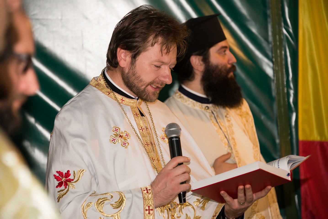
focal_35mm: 200
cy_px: 110
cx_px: 164
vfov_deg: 6.9
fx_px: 1823
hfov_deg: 10.3
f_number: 5.6
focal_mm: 200
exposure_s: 1/80
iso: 1600
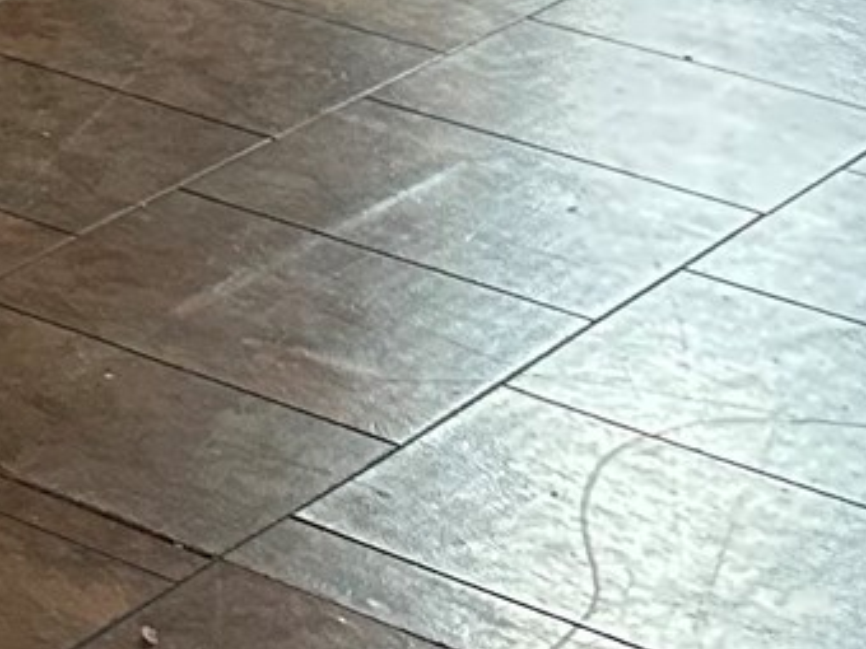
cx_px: -1365
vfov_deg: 9.7
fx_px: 3678
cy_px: -448
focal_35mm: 147
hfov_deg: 10.9
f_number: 1.5
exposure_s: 1/60
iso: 400
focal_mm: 5.7
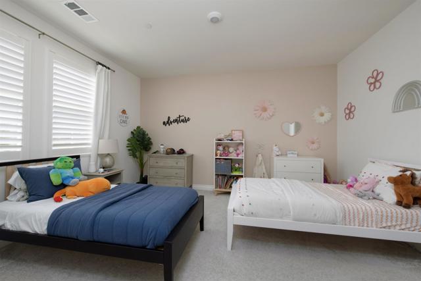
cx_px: 210
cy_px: 140
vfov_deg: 81.2
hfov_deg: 104.2
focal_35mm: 14
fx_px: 164
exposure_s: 1/125
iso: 320
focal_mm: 14
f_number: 8
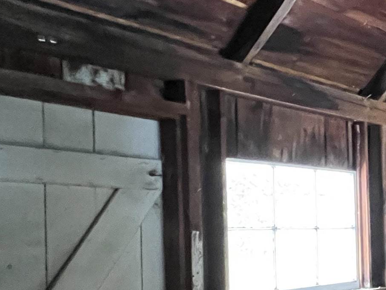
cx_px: 647
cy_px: 237
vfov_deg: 31.9
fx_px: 491
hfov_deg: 24.8
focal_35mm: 44
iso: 1600
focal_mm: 1.57
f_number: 1.8
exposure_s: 1/30
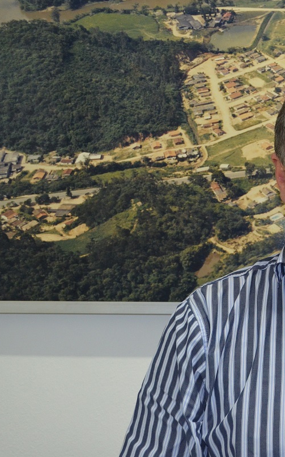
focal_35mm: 70
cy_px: 228
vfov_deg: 29.4
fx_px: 871
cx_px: 341
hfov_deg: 17.7
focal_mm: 30
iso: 1000
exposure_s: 1/60
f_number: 4.5
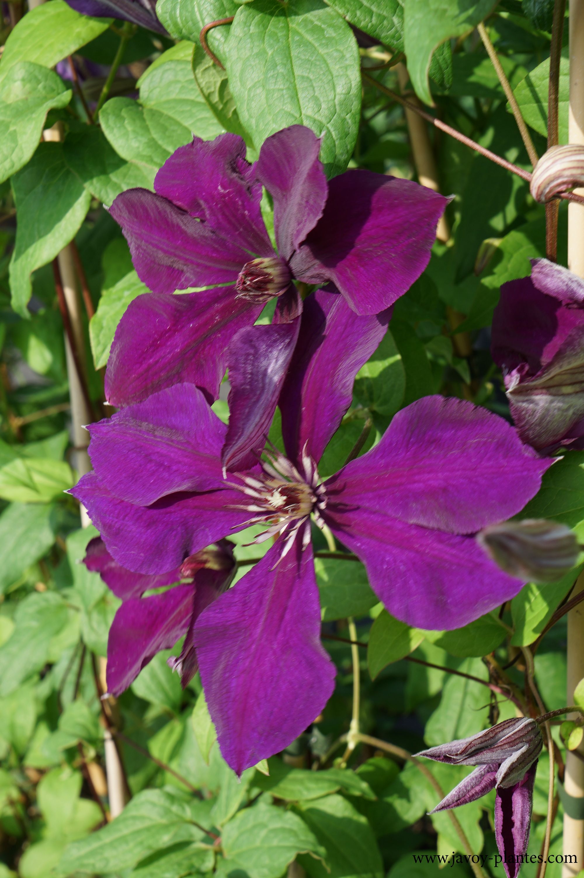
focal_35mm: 70
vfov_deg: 28.9
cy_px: 439
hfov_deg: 19.4
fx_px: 1706
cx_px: 292
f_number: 18
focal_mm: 70
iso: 125
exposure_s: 1/30
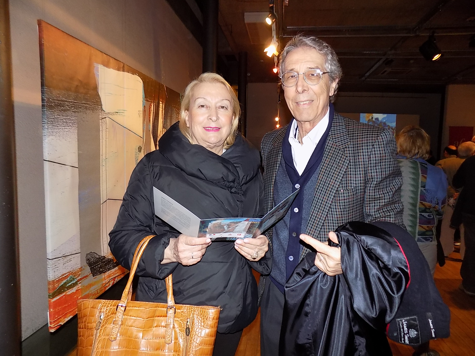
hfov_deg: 73.9
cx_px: 238
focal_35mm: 23
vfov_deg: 58.9
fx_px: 316
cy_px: 178
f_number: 3.1
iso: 200
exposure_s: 1/30
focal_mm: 4
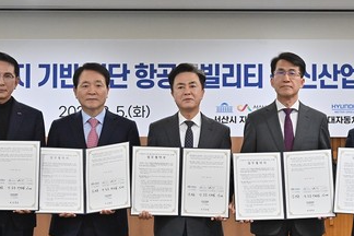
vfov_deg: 15.4
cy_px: 131
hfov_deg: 22.9
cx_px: 202
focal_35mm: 89
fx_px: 875
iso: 3200
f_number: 4.5
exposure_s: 1/200
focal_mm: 48
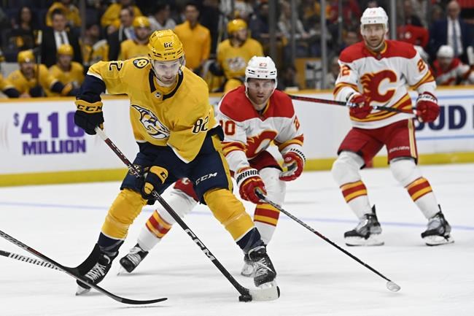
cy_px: 158
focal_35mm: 135
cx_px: 237
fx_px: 1777
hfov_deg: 15.2
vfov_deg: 10.2
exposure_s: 1/3200
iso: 5000
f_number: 4
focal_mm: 135
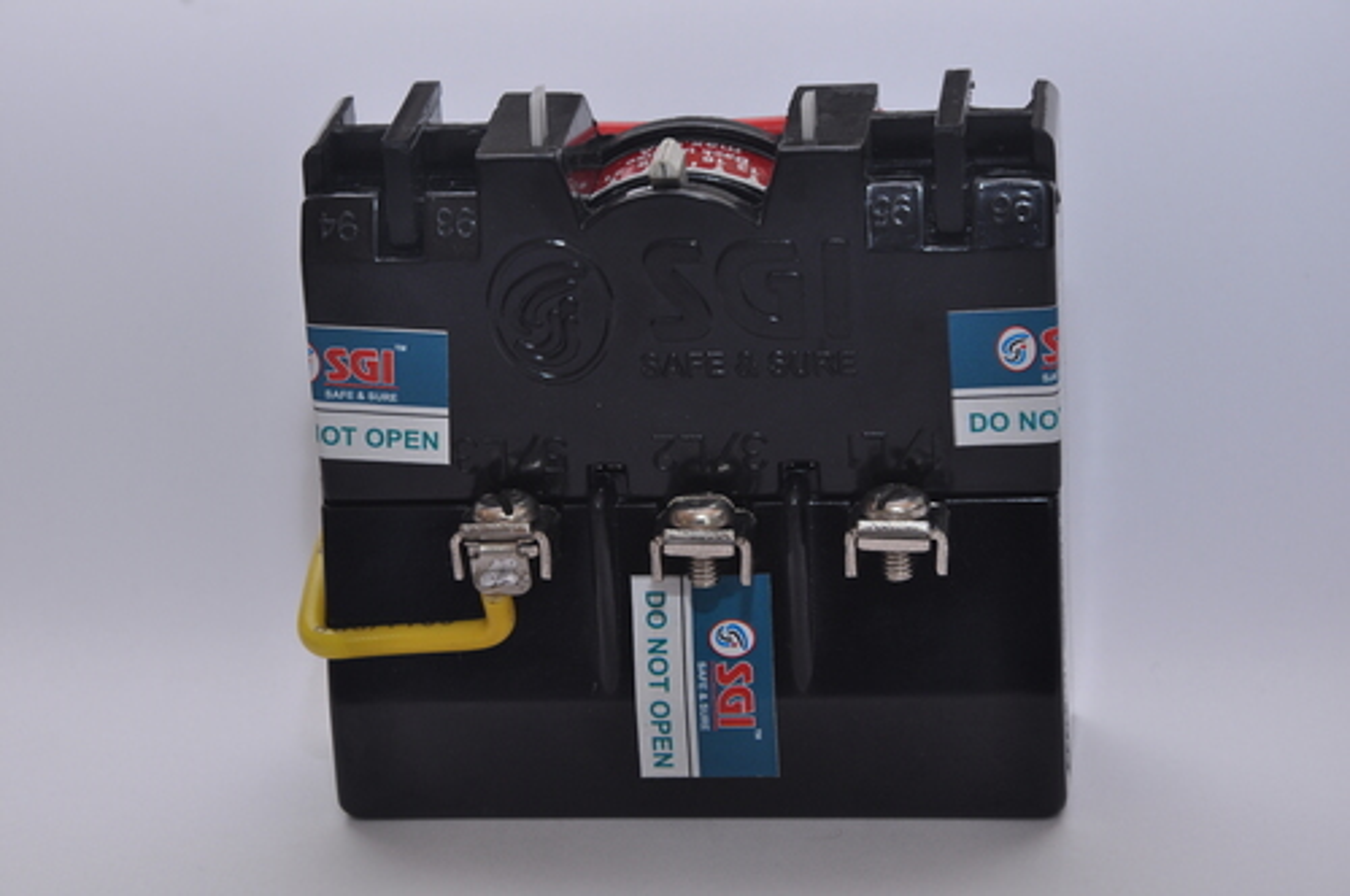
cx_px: 675
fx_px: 4775
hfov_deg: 16.1
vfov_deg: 10.7
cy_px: 448
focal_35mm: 128
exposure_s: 1/125
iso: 320
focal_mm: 85
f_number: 10
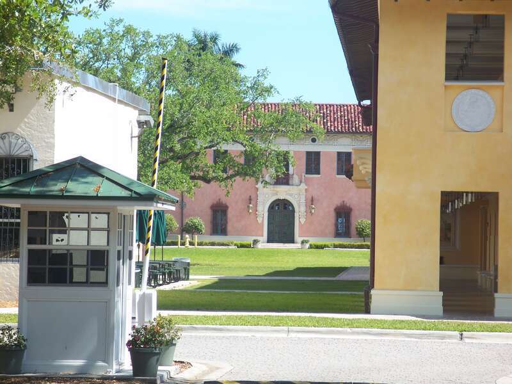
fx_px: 2736
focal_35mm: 185
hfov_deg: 10.7
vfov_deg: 8.0
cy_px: 192
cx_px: 256
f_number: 4.4
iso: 64
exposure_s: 1/200
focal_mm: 38.8
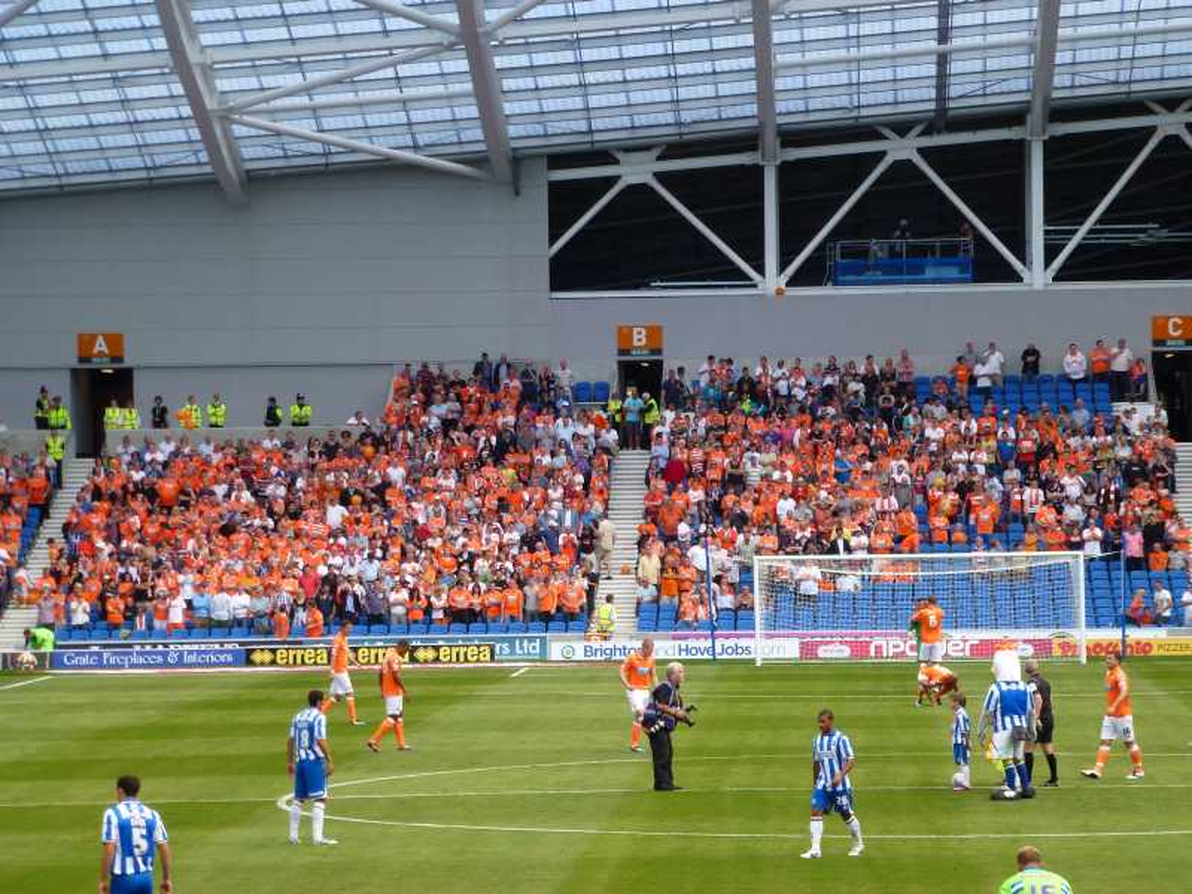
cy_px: 447
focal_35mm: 155
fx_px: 5337
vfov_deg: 9.6
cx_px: 596
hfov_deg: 12.7
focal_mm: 27.7
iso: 100
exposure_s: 1/160
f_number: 5.3
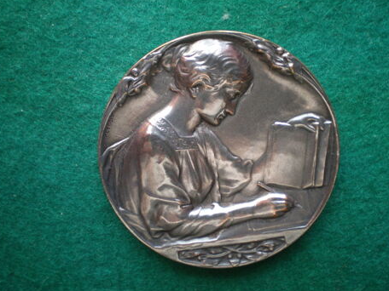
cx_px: 192
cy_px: 141
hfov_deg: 46.8
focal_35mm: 40
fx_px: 450
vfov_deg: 36.0
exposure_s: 1/50
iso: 125
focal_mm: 6.3
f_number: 3.1
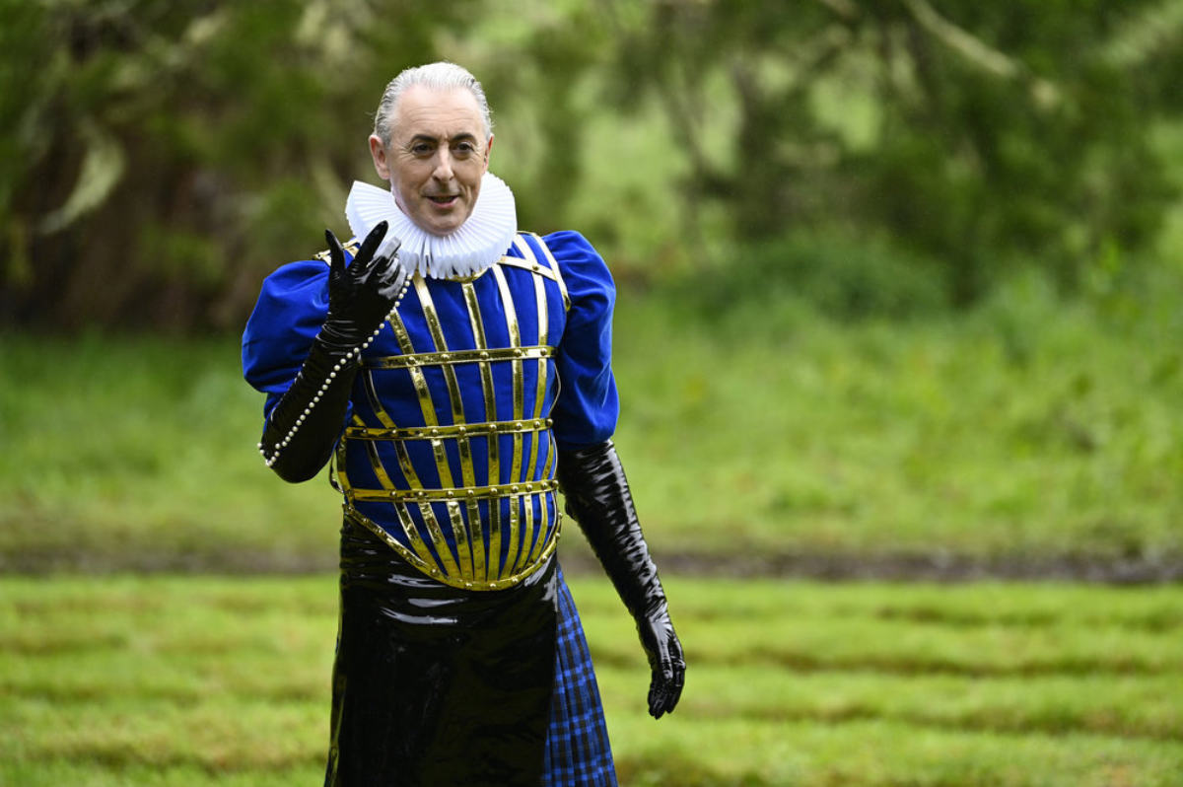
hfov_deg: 12.5
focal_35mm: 165
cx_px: 592
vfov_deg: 8.3
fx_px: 5417
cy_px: 394
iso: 250
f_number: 3.5
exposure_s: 1/800
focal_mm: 165
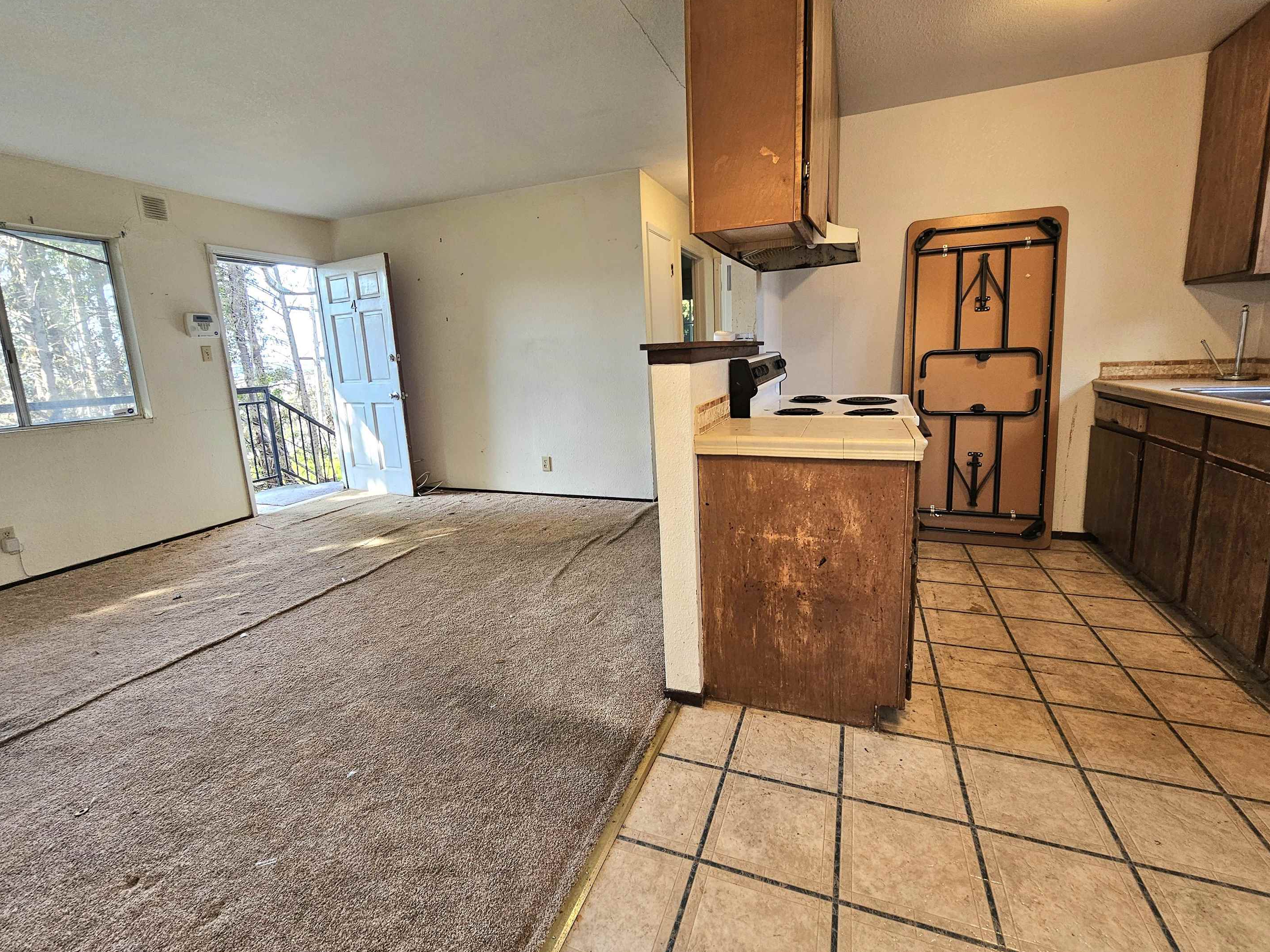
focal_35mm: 14
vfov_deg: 85.5
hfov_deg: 102.1
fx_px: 514
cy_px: 445
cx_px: 632
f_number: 2.2
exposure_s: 1/60.2
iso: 100
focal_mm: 2.2
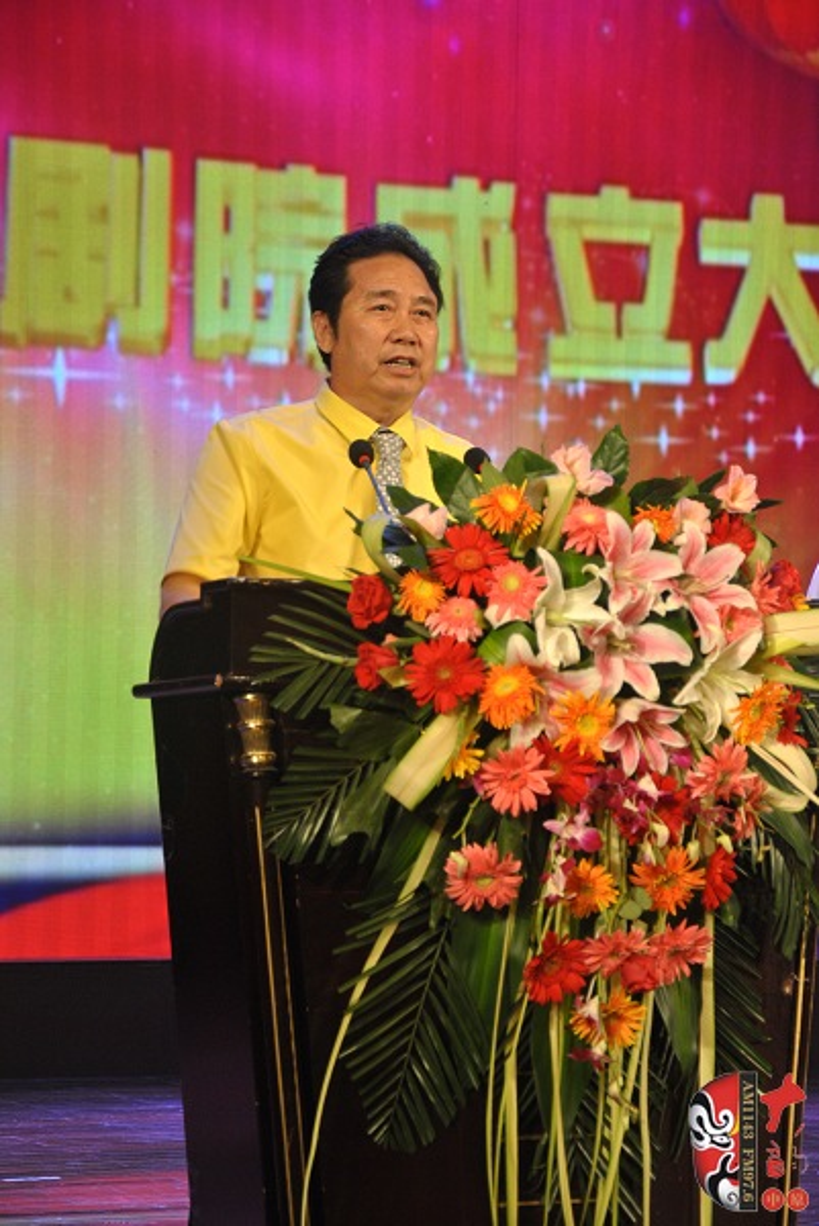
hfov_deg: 13.1
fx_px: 3577
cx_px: 410
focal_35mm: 105
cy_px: 613
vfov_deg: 19.4
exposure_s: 1/50
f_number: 5.3
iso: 400
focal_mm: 70
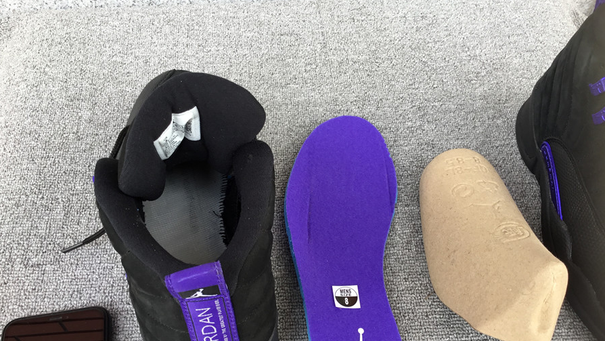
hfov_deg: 58.0
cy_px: 219
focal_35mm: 34
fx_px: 545
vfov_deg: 34.4
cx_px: 303
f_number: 2.4
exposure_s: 1/100
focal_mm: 3.3
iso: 25
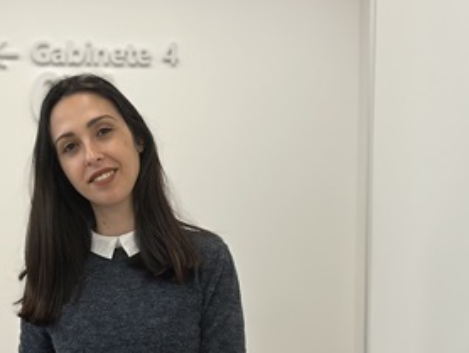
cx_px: 170
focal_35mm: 106
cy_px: 256
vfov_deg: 13.9
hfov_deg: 18.5
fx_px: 1437
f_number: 1.78
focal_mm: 6.86
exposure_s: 1/50
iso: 80
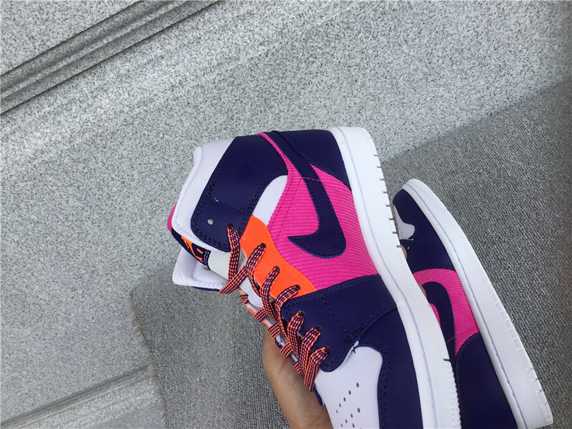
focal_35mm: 31
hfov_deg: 58.4
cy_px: 214
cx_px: 286
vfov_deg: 45.4
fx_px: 512
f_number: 2.4
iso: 25
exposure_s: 1/673
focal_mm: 3.3
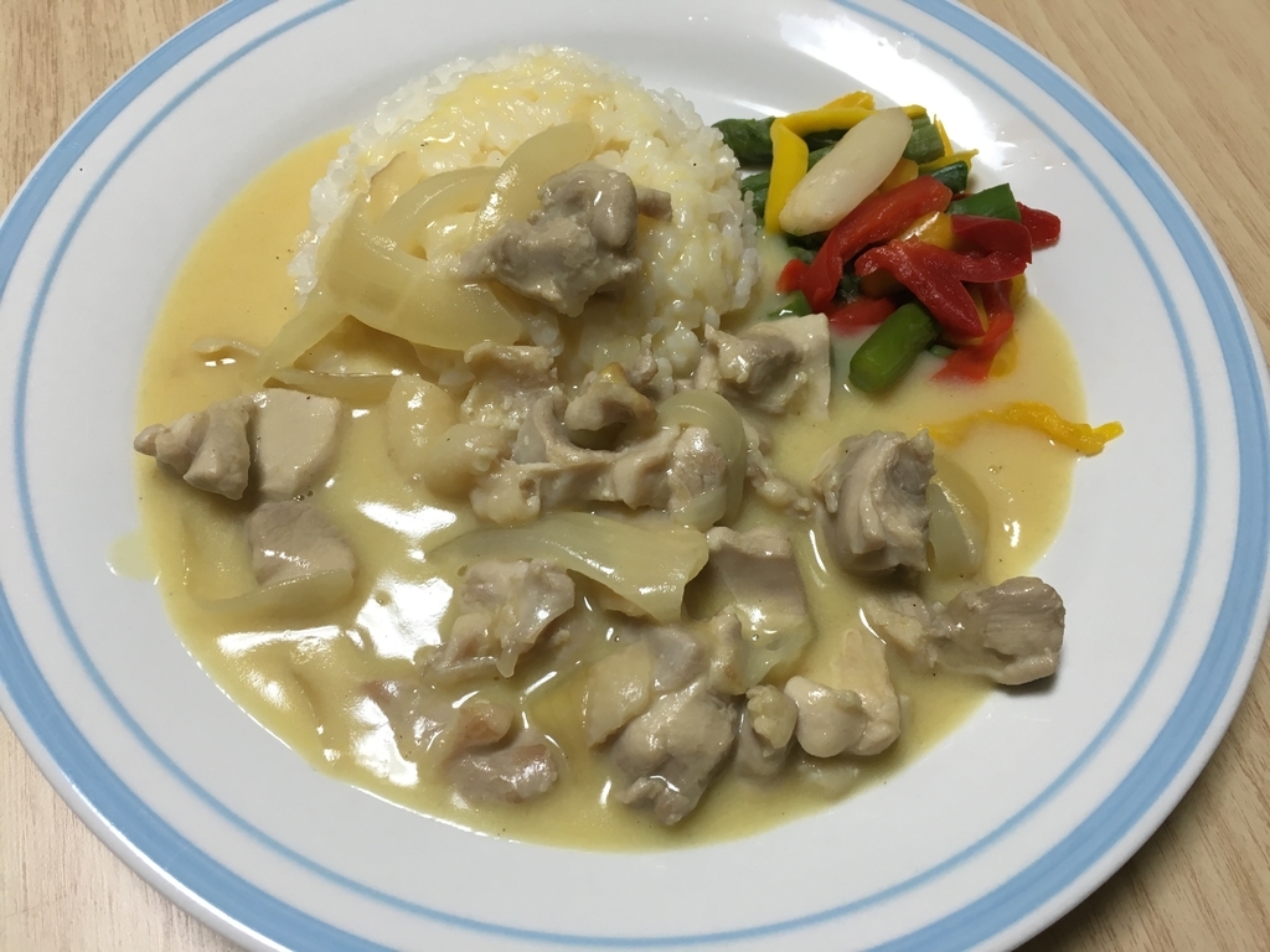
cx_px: 635
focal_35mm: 29
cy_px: 476
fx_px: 1064
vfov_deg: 48.2
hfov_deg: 61.7
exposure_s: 1/30
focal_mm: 4.15
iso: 50
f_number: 2.2
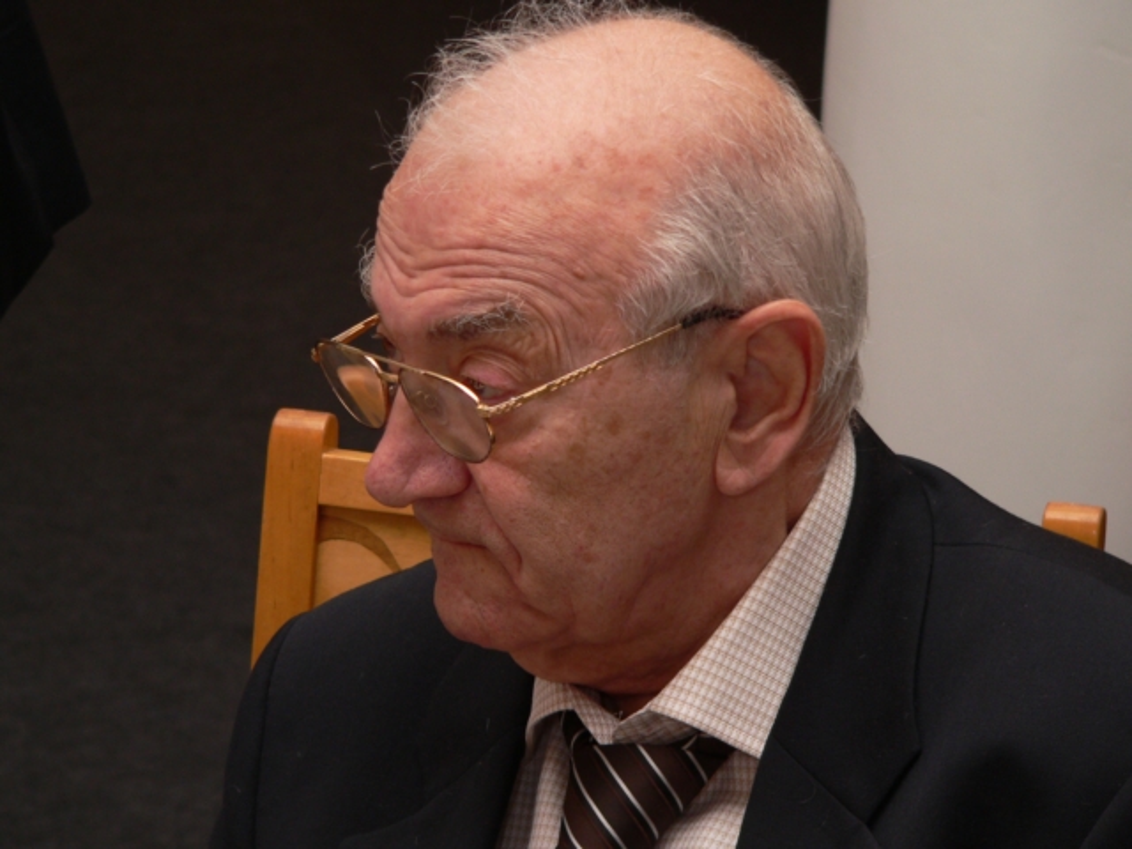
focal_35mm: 146
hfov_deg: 13.5
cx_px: 566
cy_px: 424
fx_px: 4774
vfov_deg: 10.2
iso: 100
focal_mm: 24.3
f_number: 2.8
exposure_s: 1/60
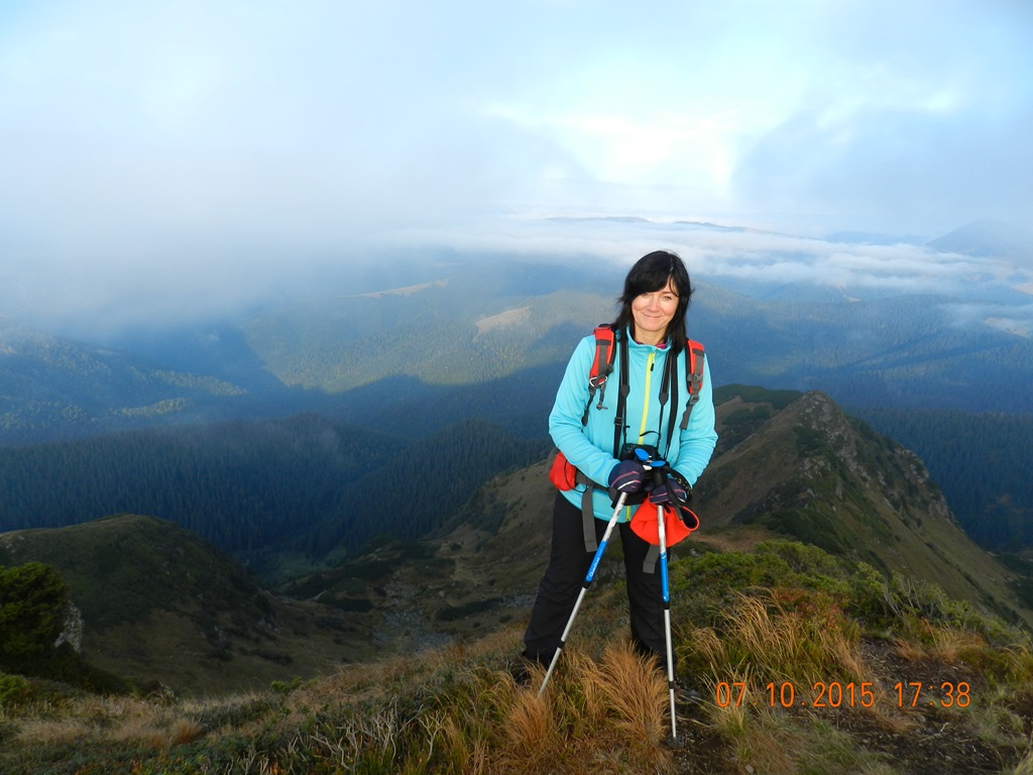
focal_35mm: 23
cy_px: 388
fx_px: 686
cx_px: 516
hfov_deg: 73.9
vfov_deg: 58.9
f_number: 3.4
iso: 160
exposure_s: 1/400
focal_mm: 4
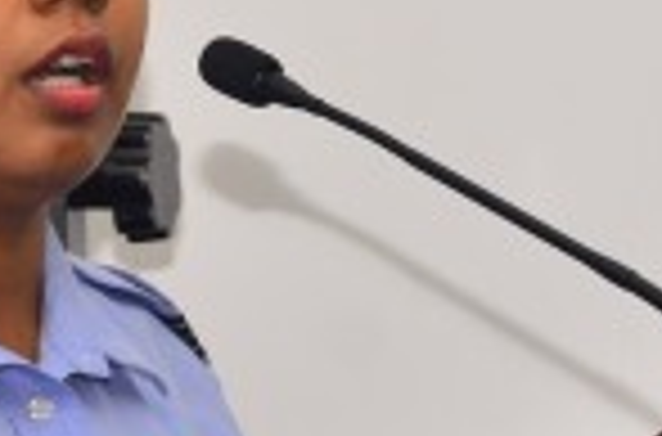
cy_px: 148
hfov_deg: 5.1
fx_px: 7424
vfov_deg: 3.4
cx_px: 414
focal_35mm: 405
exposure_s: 1/100
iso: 400
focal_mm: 66
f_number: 5.6
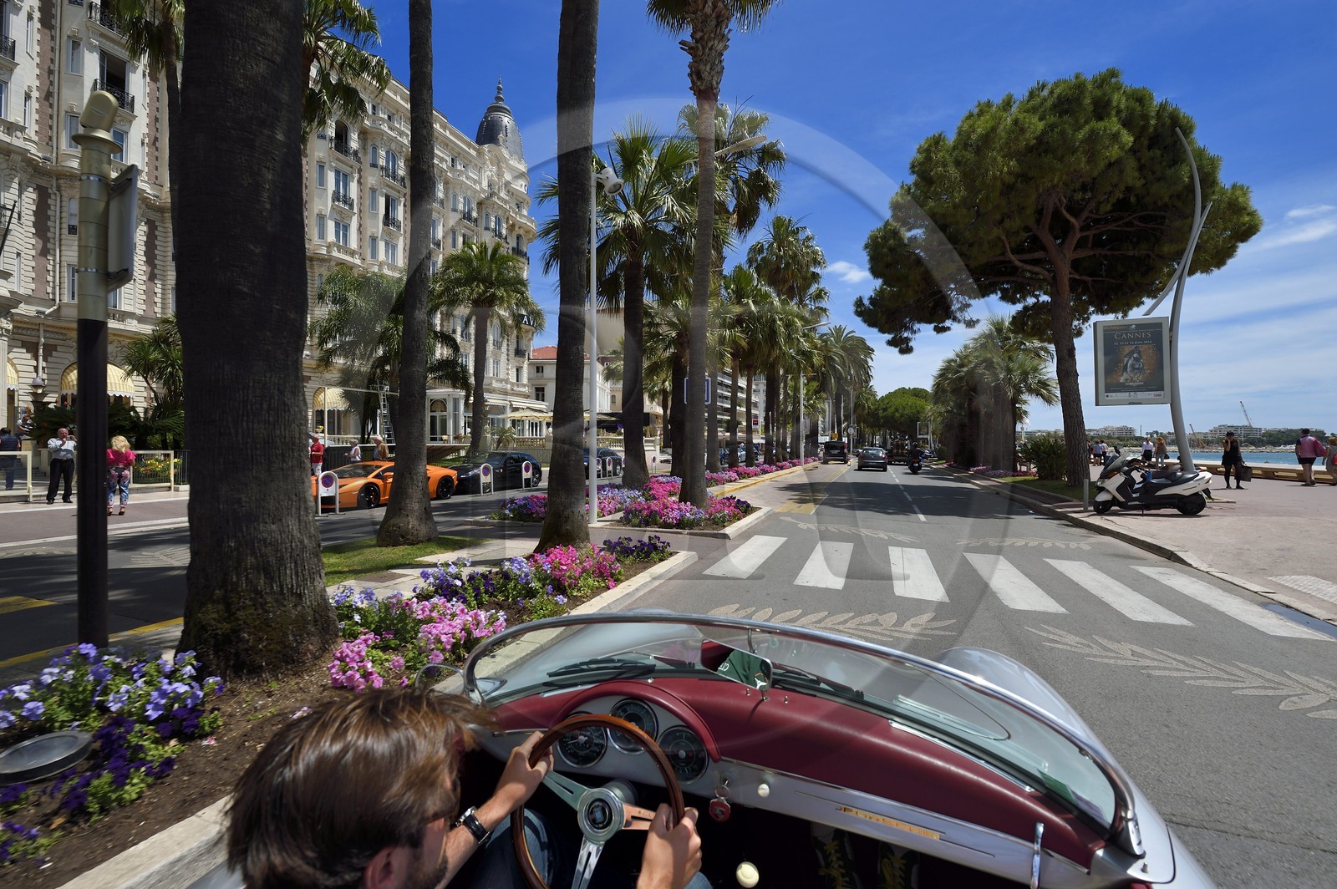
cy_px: 444
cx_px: 668
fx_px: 520
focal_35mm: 14
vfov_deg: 81.1
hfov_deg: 104.3
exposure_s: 1/800
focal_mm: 14
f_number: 8
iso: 200
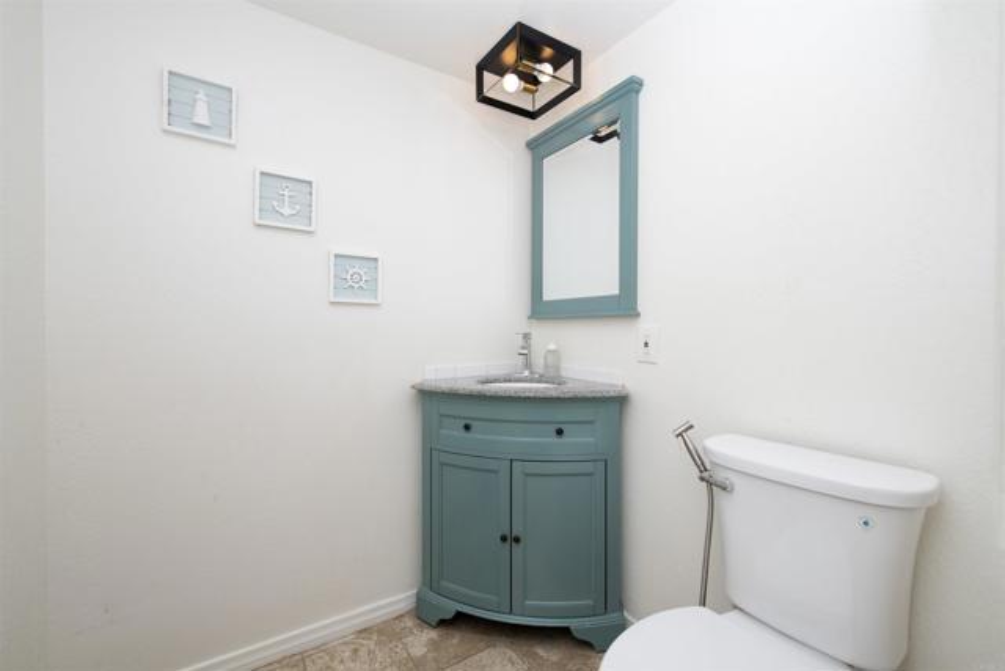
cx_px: 502
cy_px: 336
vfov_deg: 77.4
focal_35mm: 15
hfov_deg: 100.4
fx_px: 419
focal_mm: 15
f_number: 8
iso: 320
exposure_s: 1/250
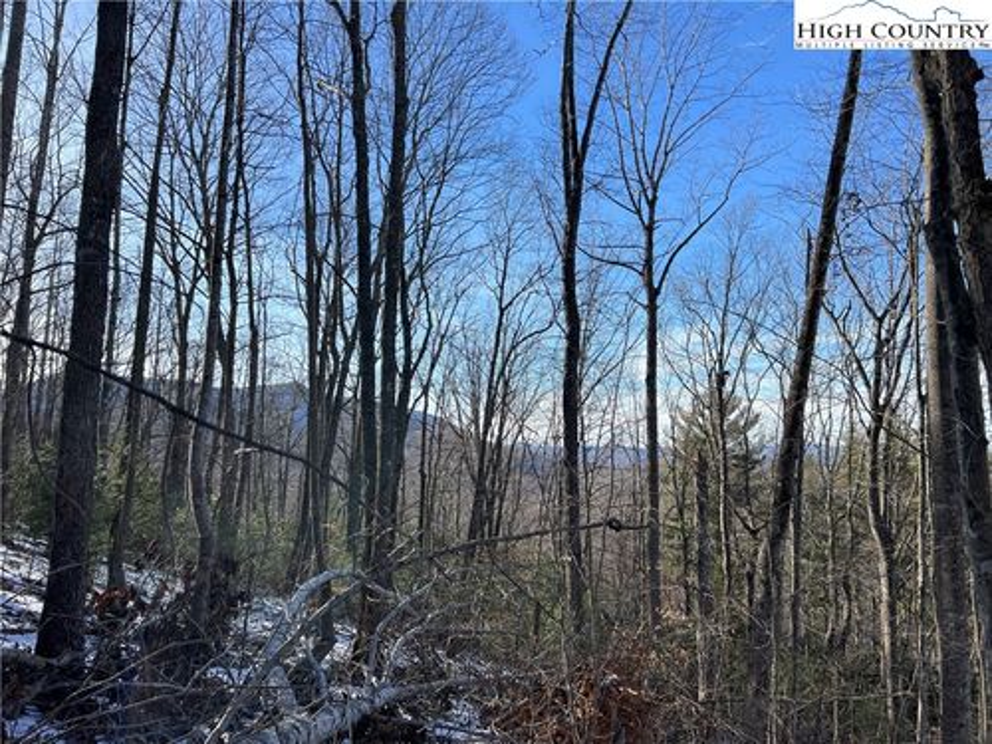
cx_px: 496
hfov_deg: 67.3
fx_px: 745
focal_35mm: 26
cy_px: 372
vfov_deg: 53.1
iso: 50
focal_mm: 5.7
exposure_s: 1/2353
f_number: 1.5
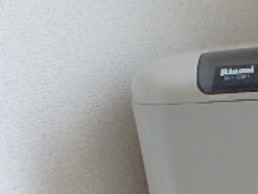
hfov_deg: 22.8
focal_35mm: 76
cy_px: 330
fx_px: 567
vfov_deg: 16.7
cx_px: 337
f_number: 3.5
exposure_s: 1/30
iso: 640
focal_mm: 3.7
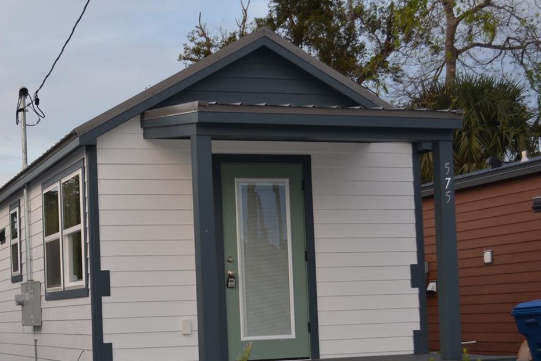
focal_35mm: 67
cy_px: 280
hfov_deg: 29.7
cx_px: 152
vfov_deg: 20.1
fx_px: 1007
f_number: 4.2
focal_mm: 26
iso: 250
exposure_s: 1/125
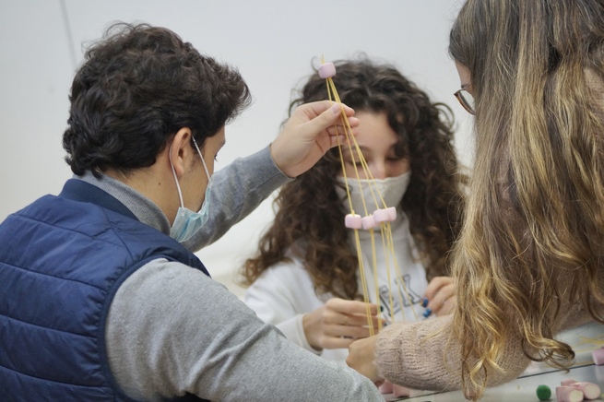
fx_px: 2012
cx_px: 302
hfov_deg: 17.1
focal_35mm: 120
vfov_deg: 11.4
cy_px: 201
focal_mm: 80
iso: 1250
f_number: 4
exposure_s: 1/160
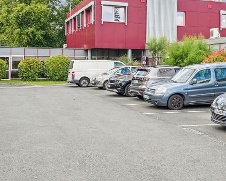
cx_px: 151
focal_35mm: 51
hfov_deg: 36.3
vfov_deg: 29.6
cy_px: 77
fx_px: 341
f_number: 11
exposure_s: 1/90
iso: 400
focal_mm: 19
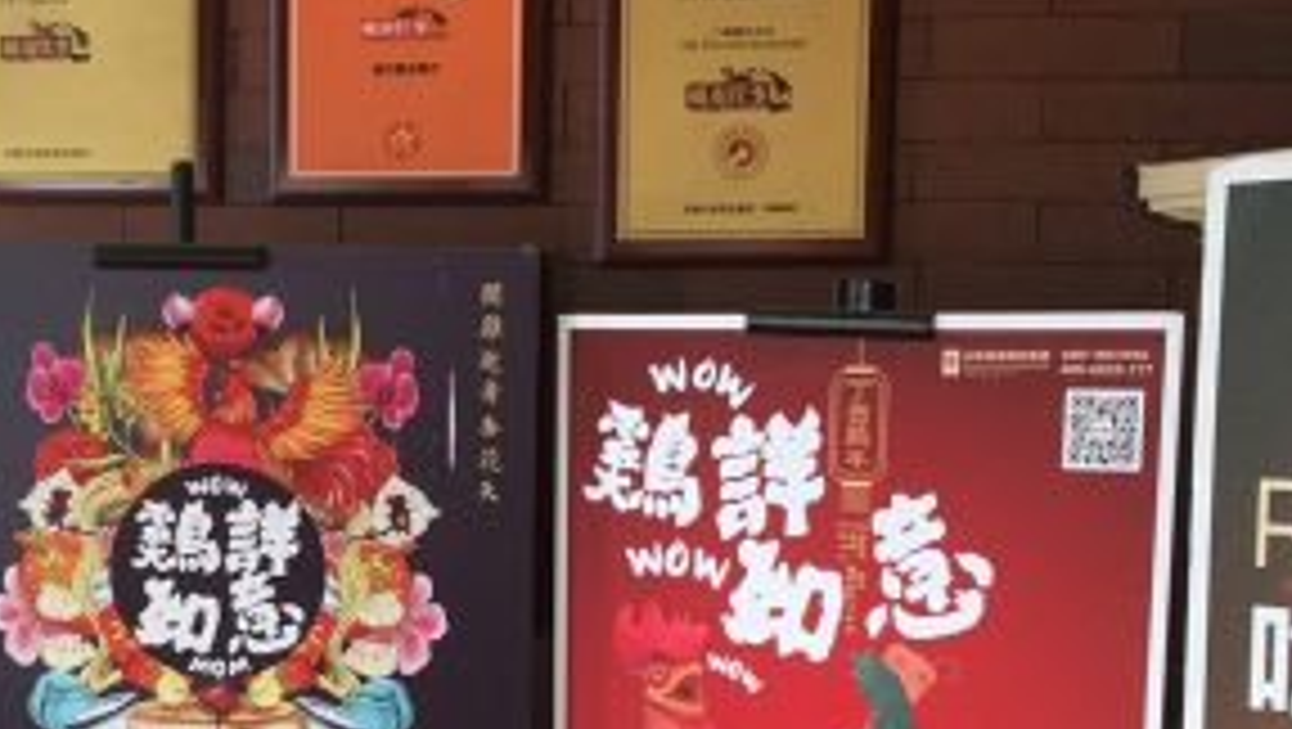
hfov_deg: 27.3
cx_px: 387
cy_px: 632
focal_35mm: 77
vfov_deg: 15.6
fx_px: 2640
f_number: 2.2
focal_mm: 4.15
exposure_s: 1/100
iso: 40
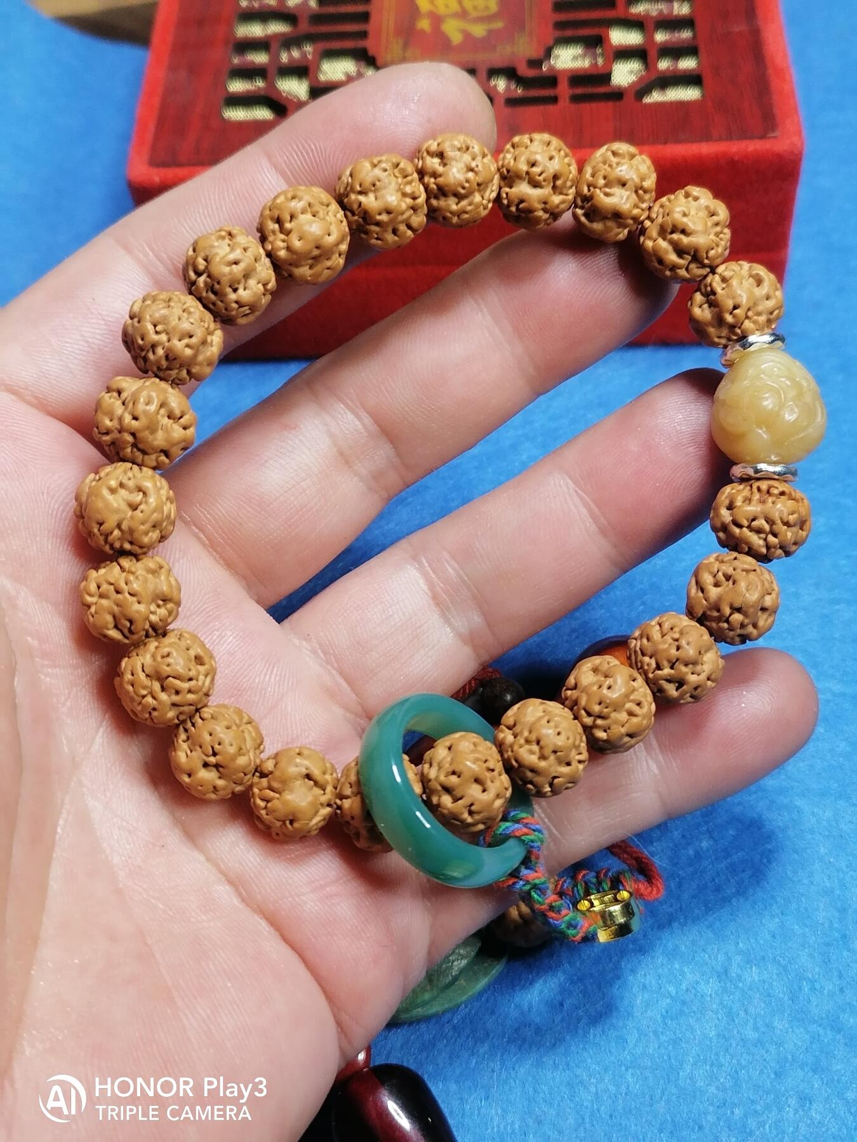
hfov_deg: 33.6
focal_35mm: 43
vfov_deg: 43.9
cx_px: 428
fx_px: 1419
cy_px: 571
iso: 250
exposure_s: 1/60
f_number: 1.8
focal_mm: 5.4
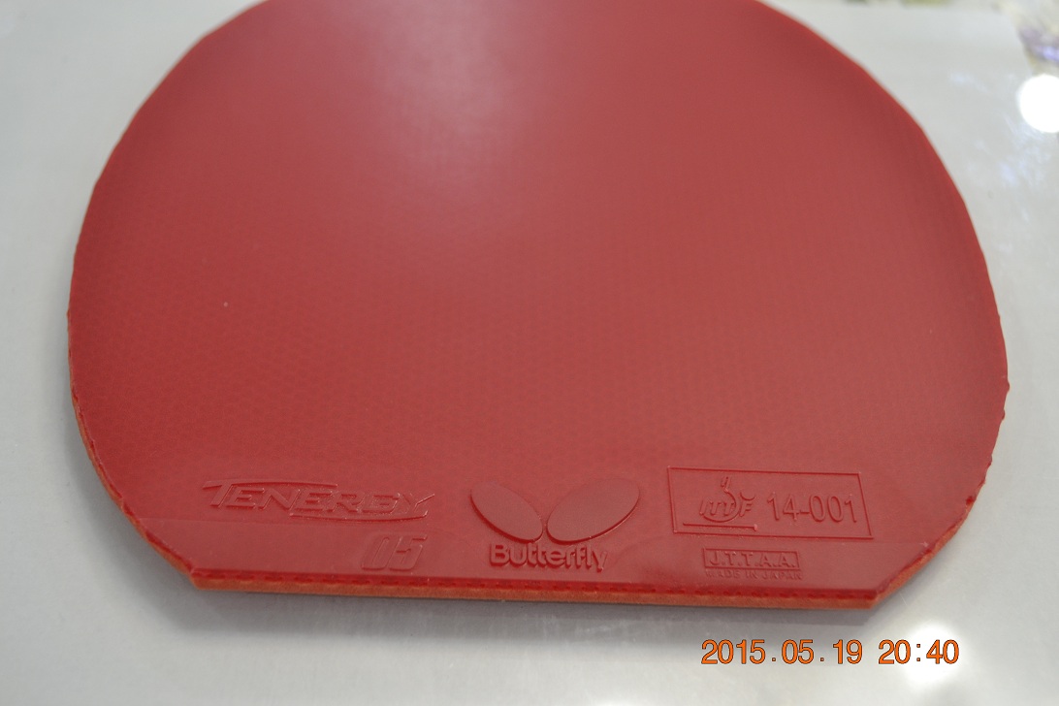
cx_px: 530
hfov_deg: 41.1
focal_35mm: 48
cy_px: 353
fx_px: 1412
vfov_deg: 28.1
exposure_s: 1/15
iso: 560
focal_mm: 32
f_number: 4.8
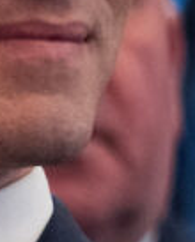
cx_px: -1214
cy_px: 408
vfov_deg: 1.5
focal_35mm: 1254
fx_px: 9026
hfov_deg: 1.2
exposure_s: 1/160
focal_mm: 113
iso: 3200
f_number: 2.8
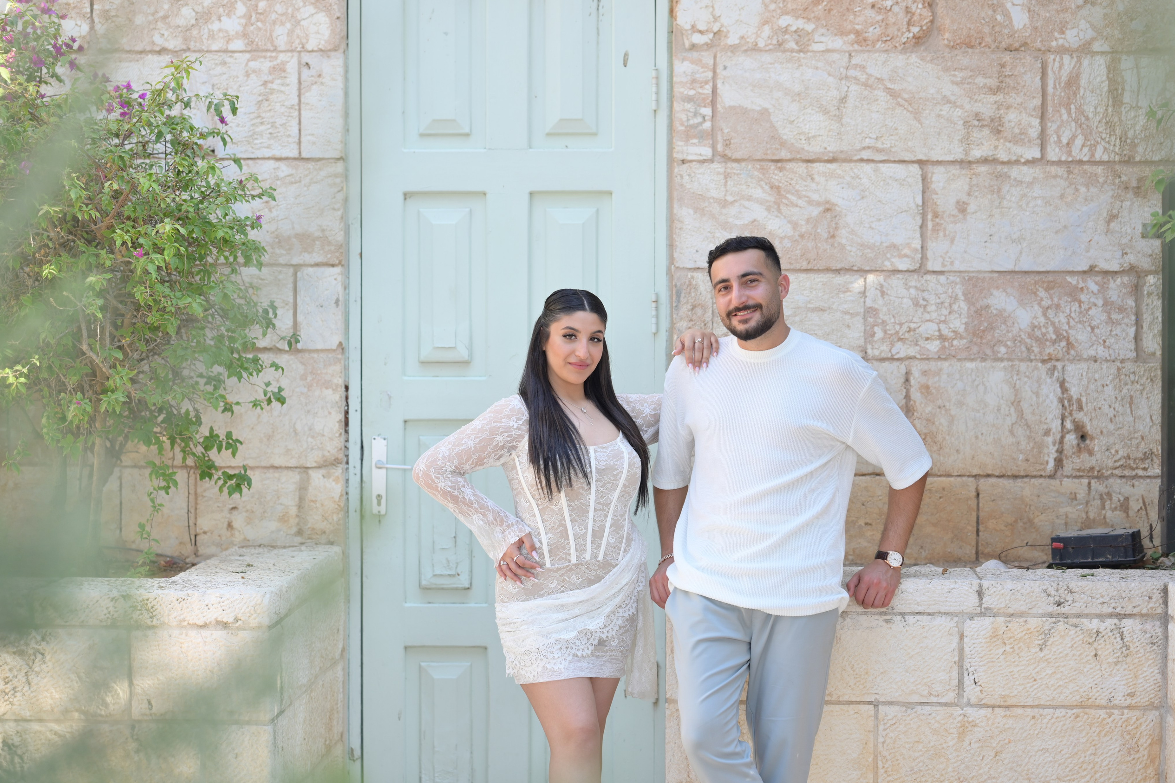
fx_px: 2807
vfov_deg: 15.9
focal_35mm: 86
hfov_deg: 23.6
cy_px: 391
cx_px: 584
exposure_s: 1/320
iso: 200
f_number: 2.5
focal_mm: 85
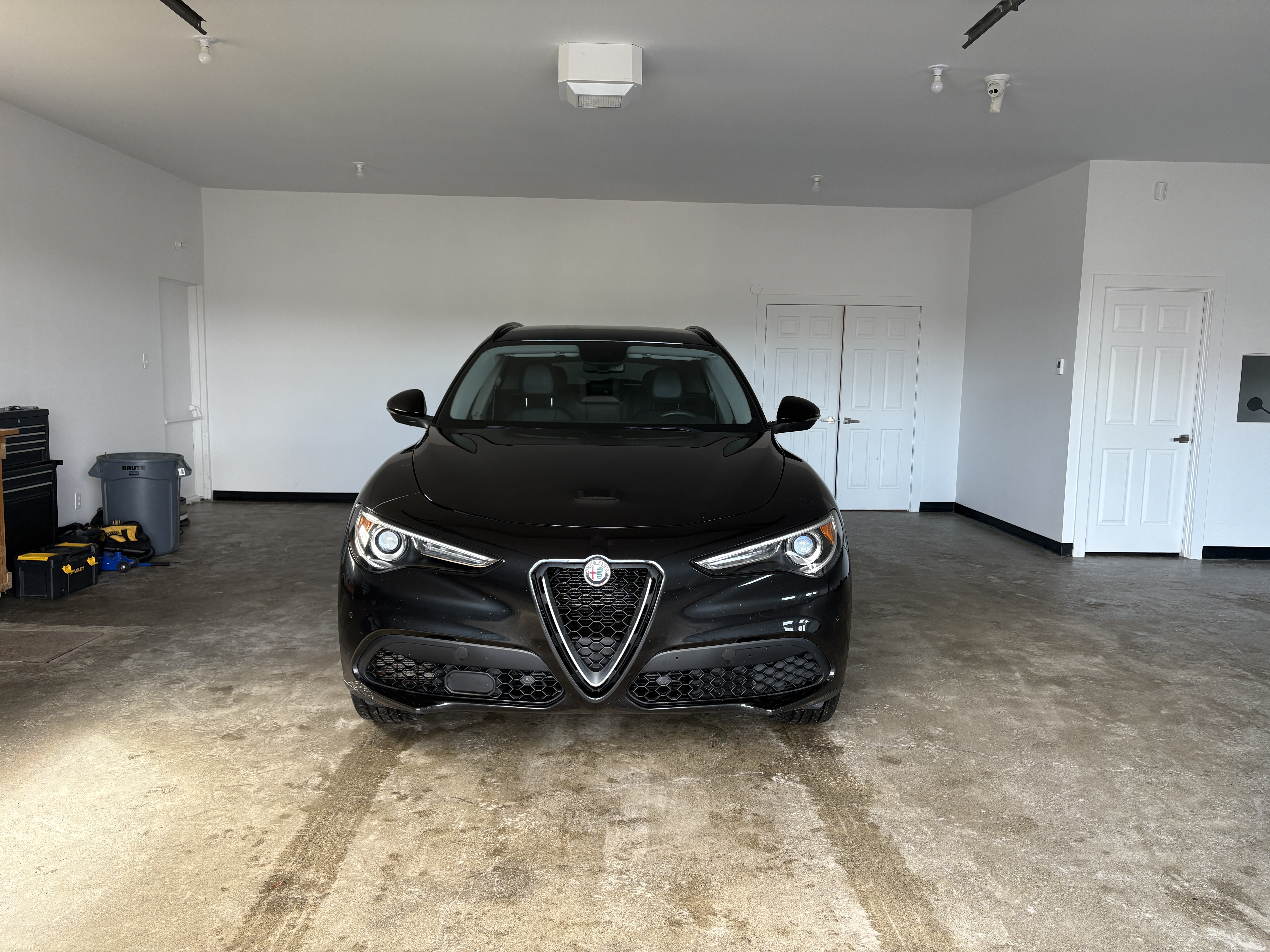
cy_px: 476
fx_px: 954
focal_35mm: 26
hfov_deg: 67.3
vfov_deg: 53.1
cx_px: 635
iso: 80
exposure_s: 1/122
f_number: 1.6
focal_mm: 5.96
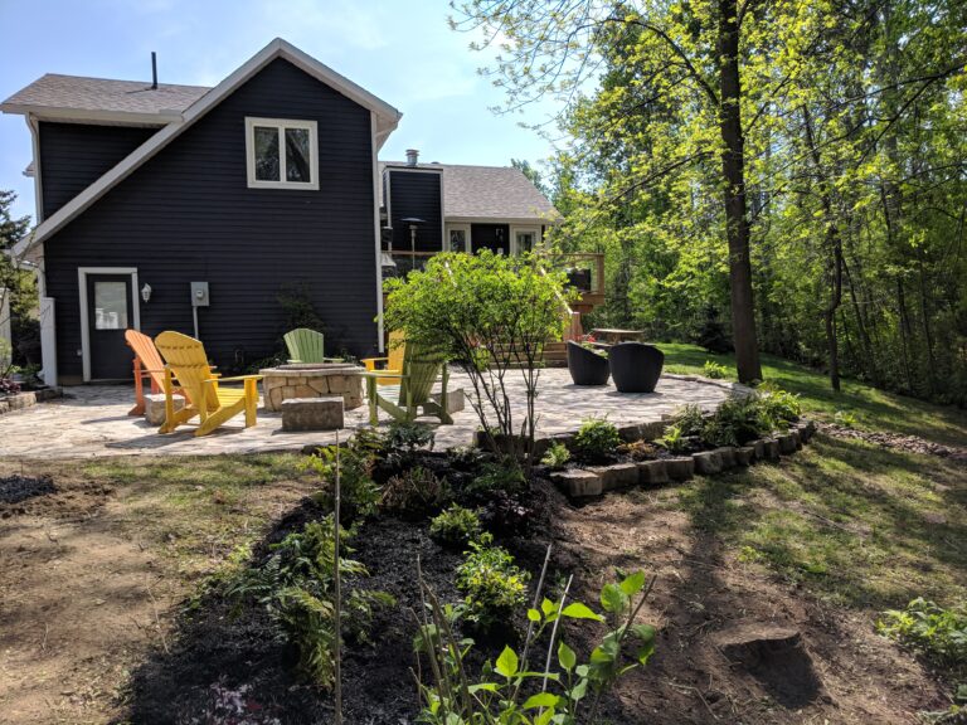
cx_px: 484
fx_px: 726
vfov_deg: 53.1
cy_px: 362
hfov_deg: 67.3
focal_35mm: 26
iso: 51
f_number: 2
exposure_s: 1/1938
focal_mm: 4.67
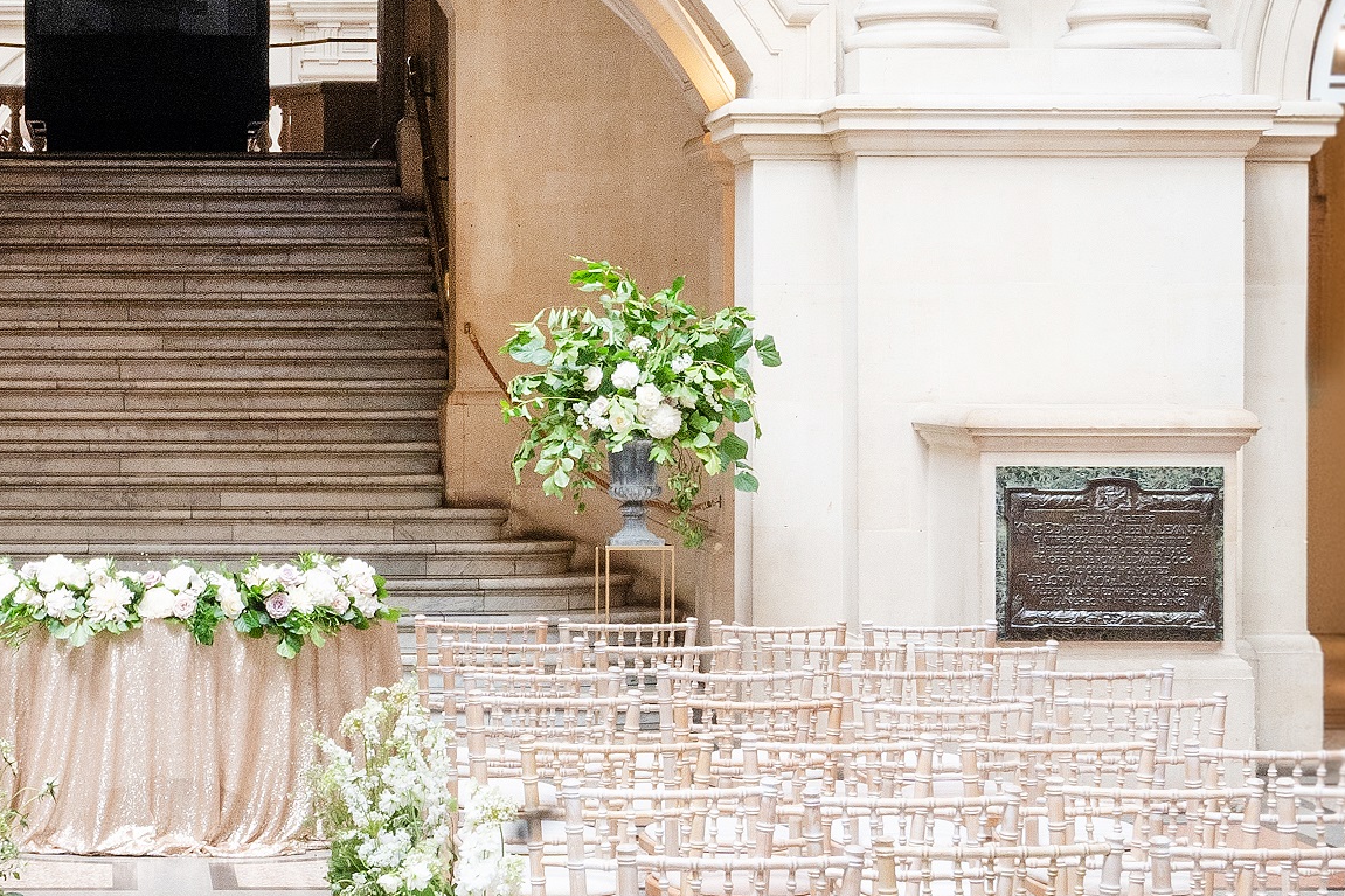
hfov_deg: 23.1
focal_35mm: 86
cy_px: 494
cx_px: 150
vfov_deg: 15.9
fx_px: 3212
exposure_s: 1/10
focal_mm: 33
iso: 1000
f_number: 14
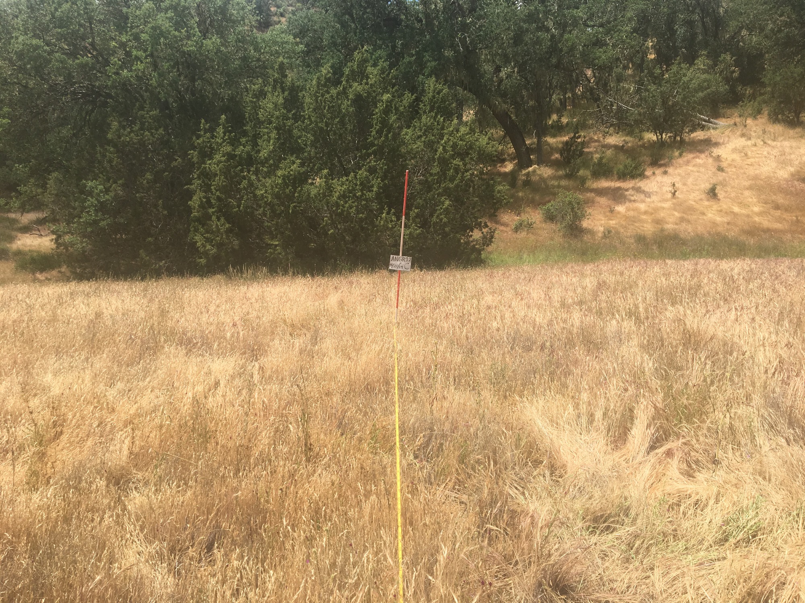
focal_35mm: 29
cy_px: 302
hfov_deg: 61.7
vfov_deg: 48.2
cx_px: 402
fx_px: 674
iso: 25
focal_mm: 4.15
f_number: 2.2
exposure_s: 1/1261
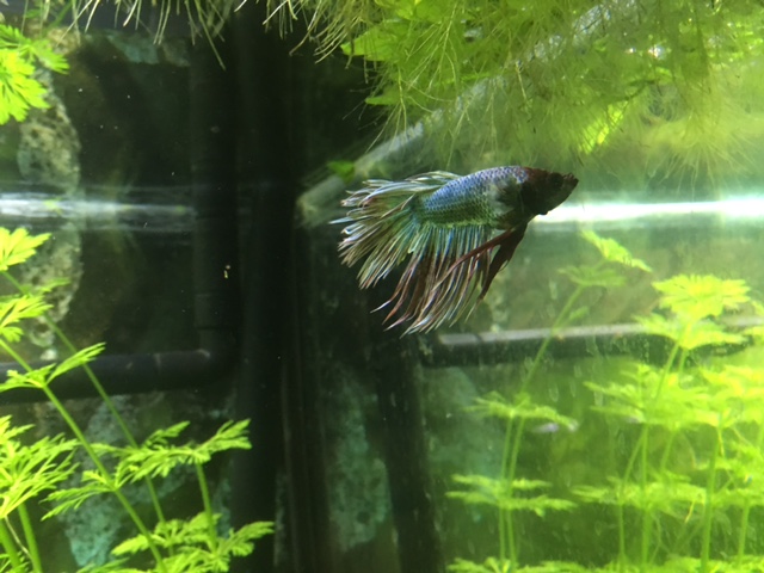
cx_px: 382
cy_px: 286
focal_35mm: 29
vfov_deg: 48.2
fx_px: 640
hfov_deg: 61.7
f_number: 2.2
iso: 200
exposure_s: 1/20
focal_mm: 4.15
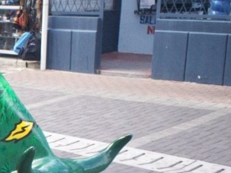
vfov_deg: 15.4
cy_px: 157
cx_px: -71
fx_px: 634
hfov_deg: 19.1
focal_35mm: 95
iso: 100
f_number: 4.5
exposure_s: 1/95.3
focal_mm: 6
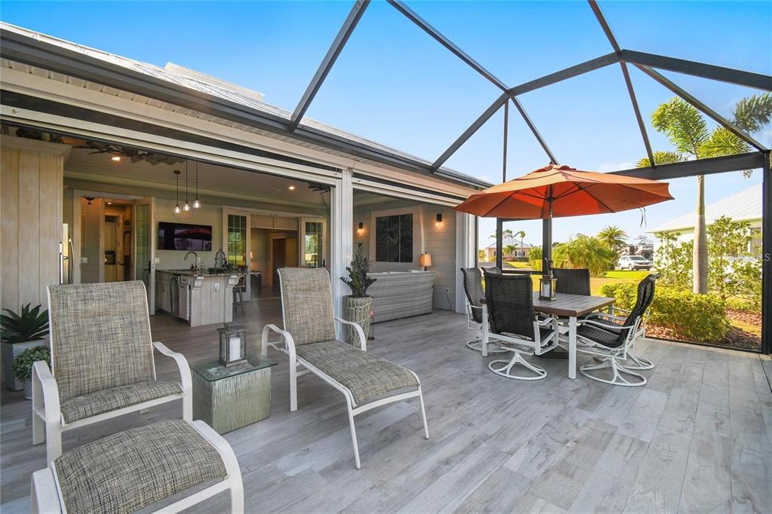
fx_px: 322
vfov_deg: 77.3
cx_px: 386
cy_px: 257
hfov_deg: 100.4
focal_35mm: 15
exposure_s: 1/25
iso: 100
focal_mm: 10
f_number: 7.1
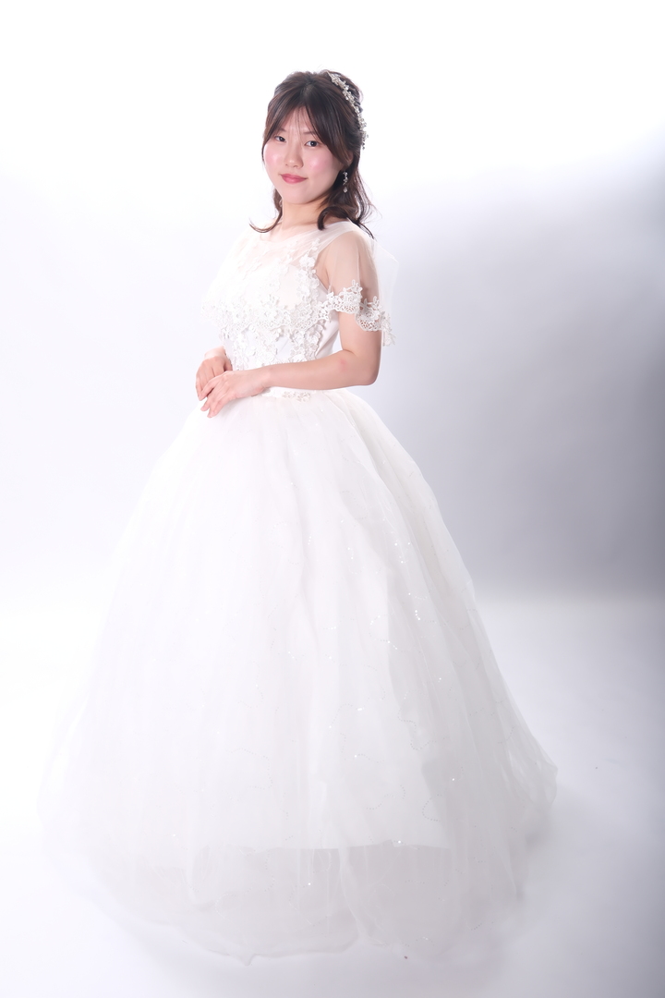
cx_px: 332
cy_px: 499
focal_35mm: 44
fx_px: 1219
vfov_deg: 44.5
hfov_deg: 30.5
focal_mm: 29.2
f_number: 2.8
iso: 160
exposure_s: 1/250
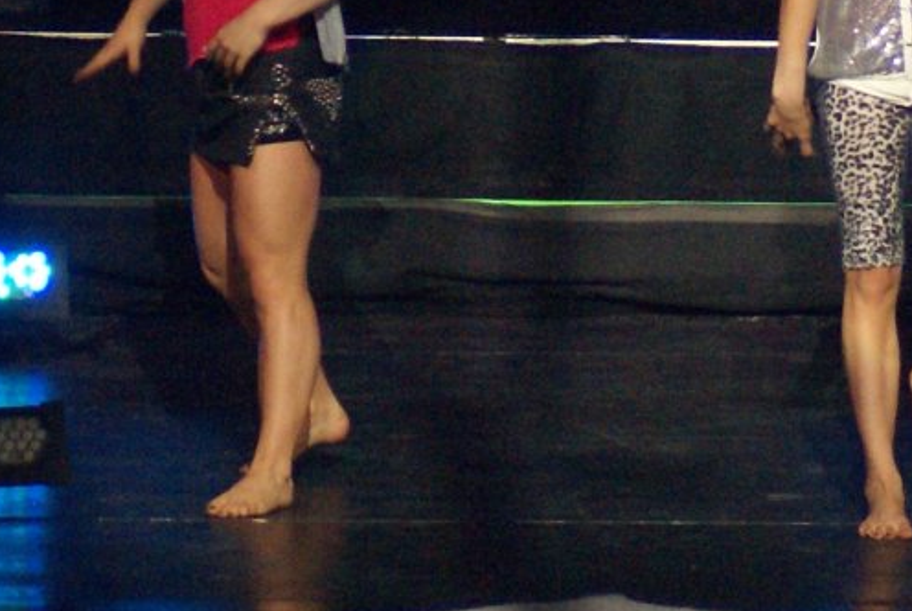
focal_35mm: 891
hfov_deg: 2.3
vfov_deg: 1.5
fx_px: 22598
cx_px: 636
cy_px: 119
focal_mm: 230
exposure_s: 1/160
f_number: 5.6
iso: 800
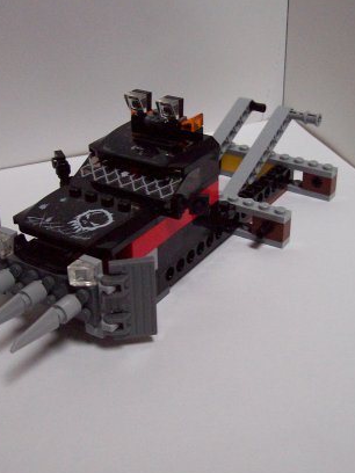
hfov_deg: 27.5
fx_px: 725
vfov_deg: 36.2
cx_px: 164
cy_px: 231
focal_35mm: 53
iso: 160
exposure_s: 1/18.5
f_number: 2.7
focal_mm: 6
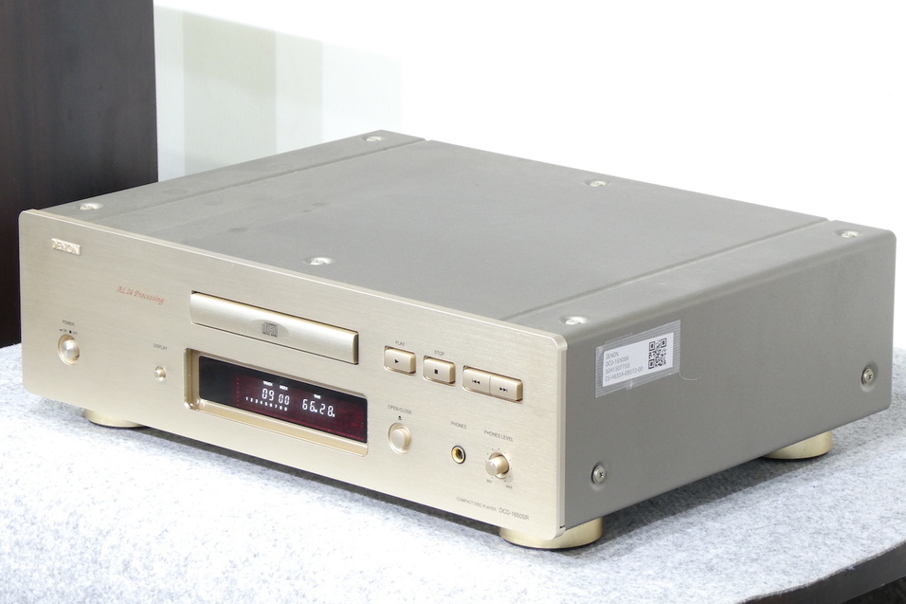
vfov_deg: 9.7
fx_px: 3548
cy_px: 290
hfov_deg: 14.6
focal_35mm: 141
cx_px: 453
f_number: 5.3
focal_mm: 24.2
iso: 200
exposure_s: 1/2
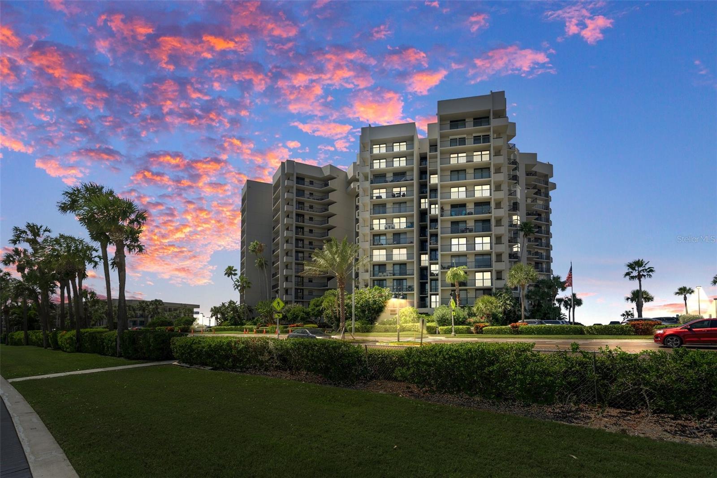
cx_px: 358
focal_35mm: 17
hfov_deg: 93.3
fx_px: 338
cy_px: 239
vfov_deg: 70.4
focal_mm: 17
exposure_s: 1/1250
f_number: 8
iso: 640
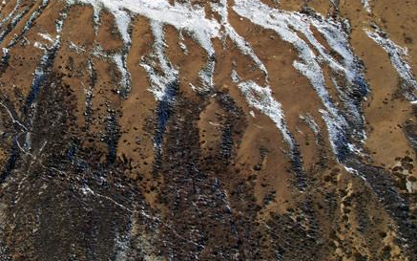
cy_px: 20
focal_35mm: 41
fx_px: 466
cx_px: 47
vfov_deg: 29.8
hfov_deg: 44.2
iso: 200
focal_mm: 8.38
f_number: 2.8
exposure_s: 1/3200
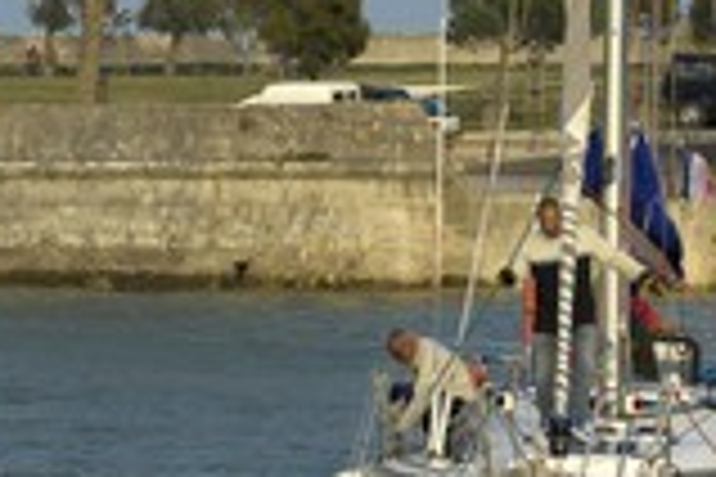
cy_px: 207
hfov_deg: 7.4
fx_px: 5529
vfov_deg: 4.9
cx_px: 236
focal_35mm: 278
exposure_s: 1/160
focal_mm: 70
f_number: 7.1
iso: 100
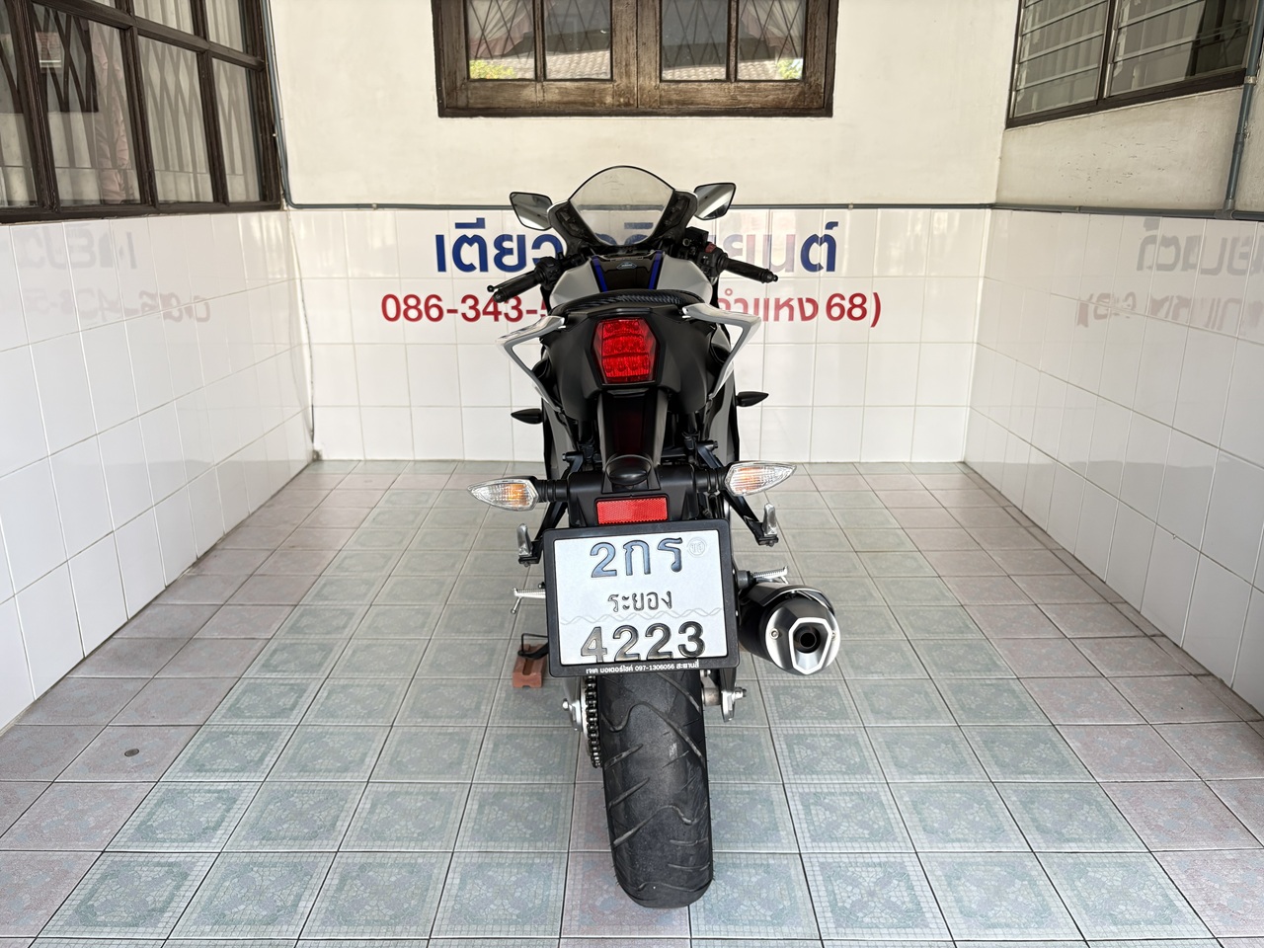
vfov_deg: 53.1
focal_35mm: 26
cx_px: 632
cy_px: 474
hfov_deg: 67.3
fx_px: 949
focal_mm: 5.96
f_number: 1.6
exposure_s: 1/67
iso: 125
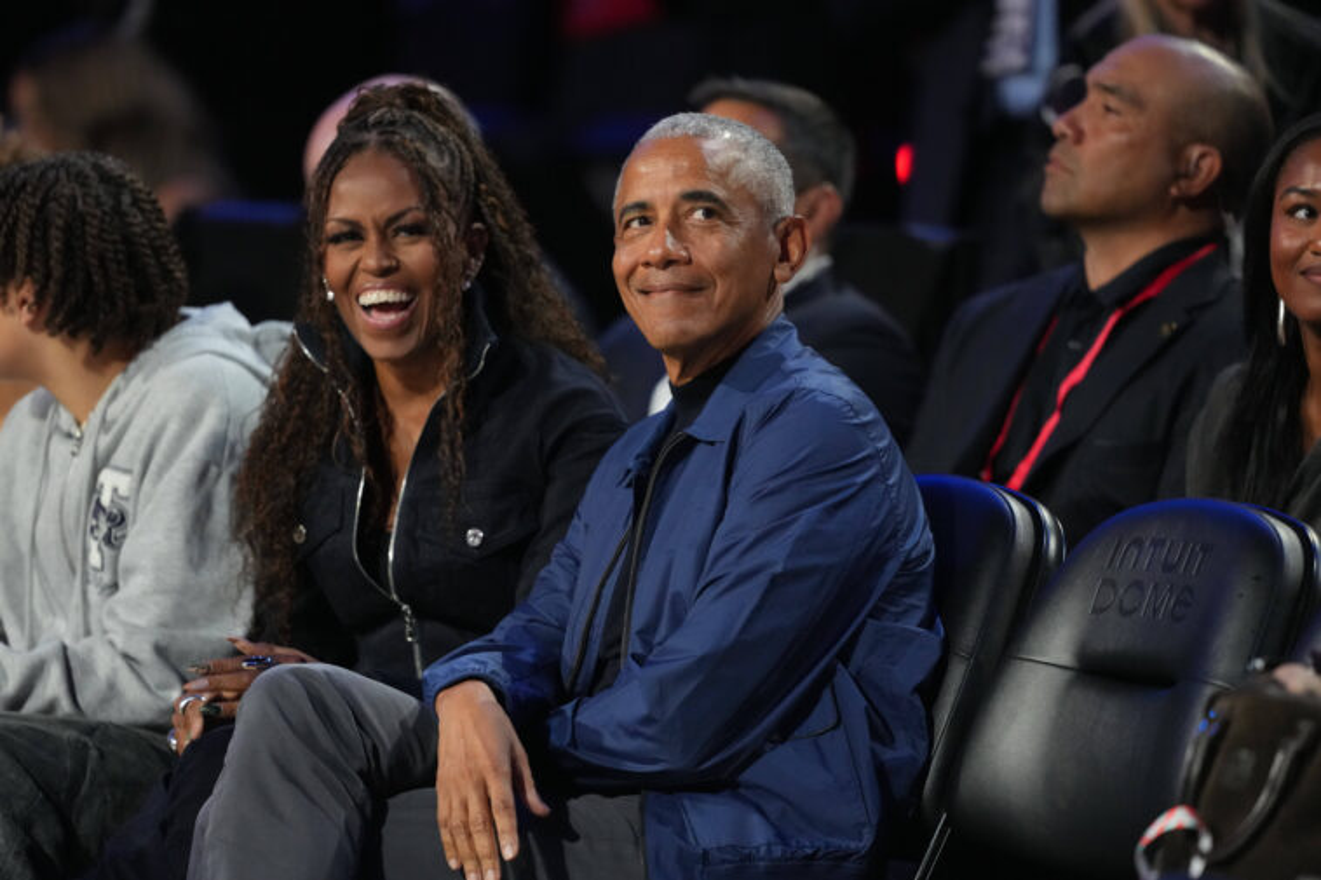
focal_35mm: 300
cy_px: 440
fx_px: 11005
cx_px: 660
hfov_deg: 6.9
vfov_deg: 4.6
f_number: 2.8
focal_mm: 300
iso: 5000
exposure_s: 1/1250
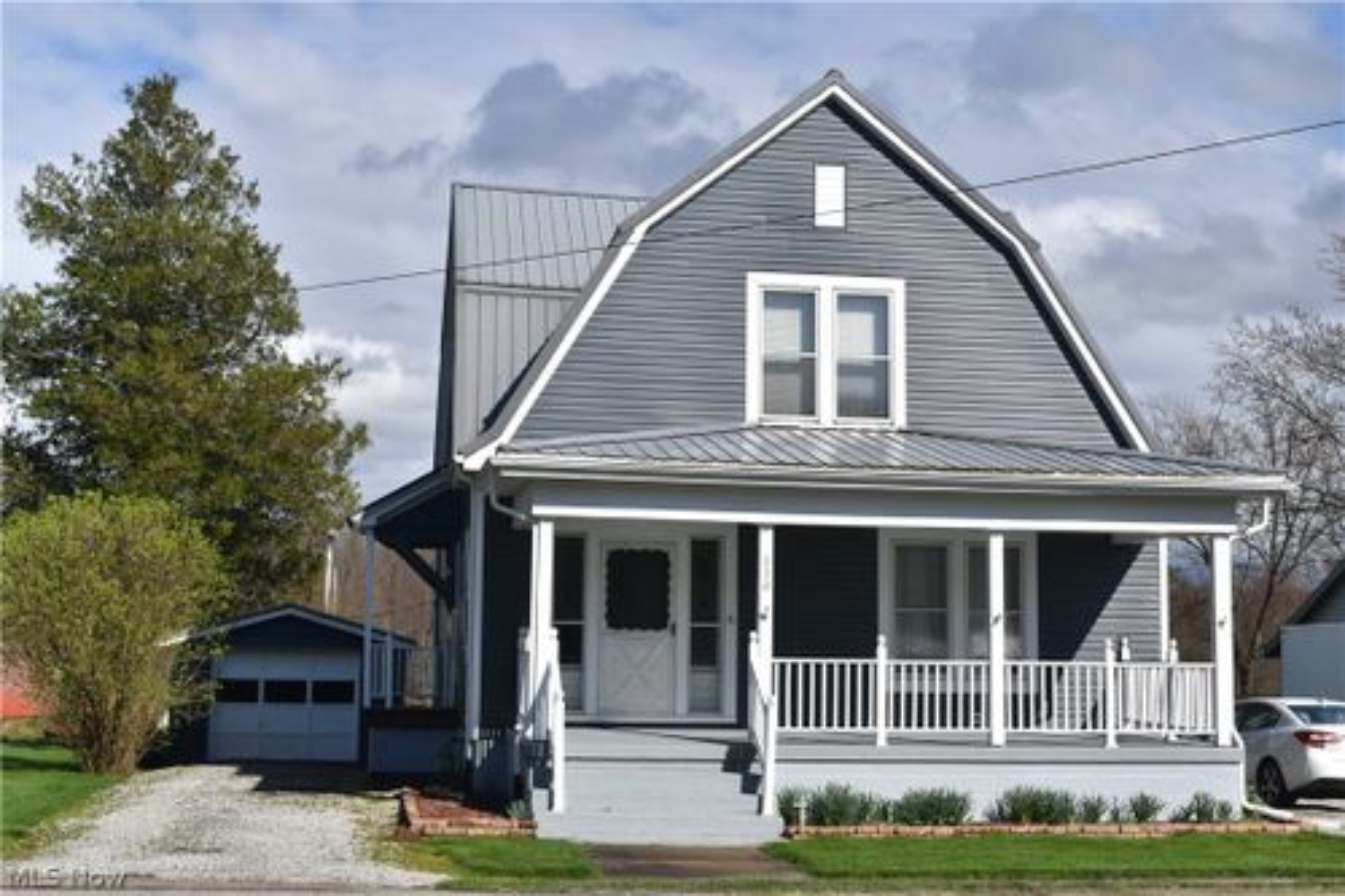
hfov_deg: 38.9
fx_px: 1905
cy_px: 448
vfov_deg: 26.5
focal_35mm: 51
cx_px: 672
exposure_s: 1/500
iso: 200
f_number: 11
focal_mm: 34
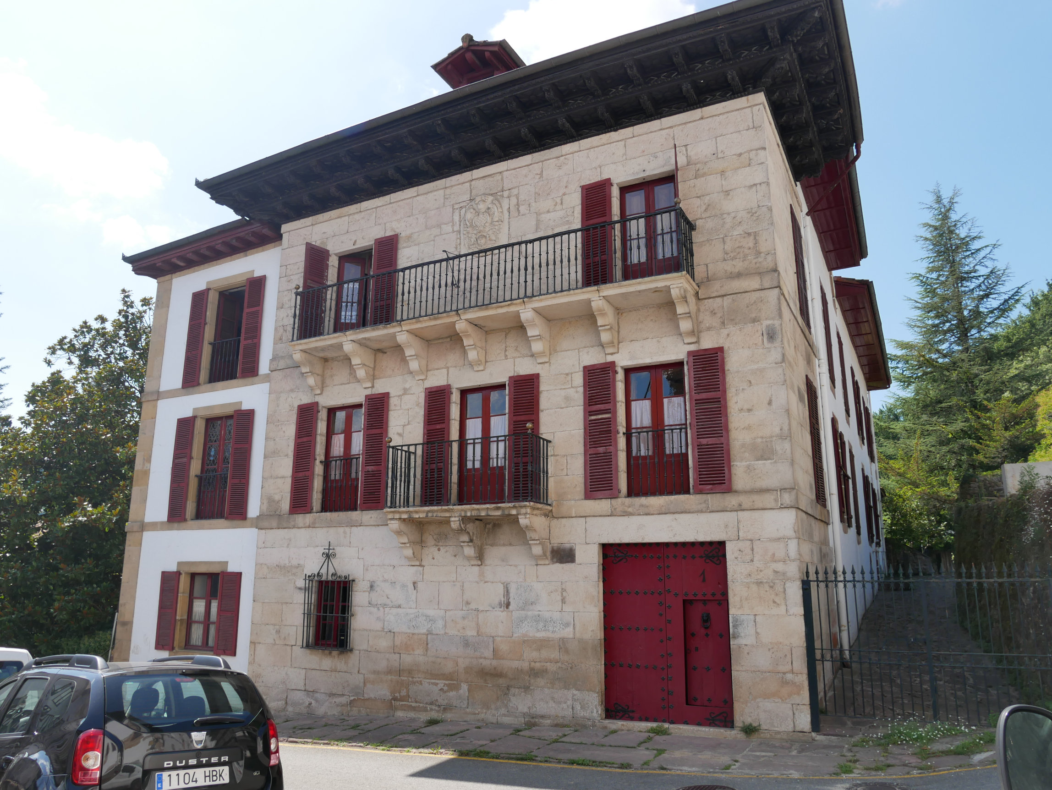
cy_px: 395
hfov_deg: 67.3
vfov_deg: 53.1
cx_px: 526
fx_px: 790
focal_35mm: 26
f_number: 6.3
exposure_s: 1/400
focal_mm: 13
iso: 200
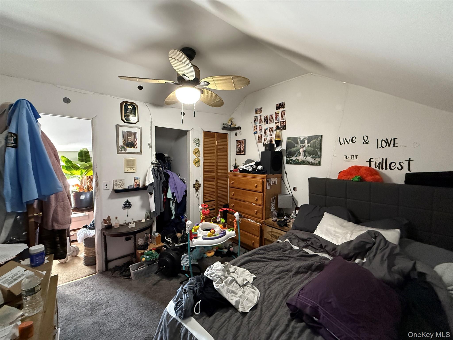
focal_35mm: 14
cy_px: 170
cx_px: 226
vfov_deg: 85.7
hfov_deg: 102.1
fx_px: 183
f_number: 2.2
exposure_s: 1/60
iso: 800
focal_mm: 2.22
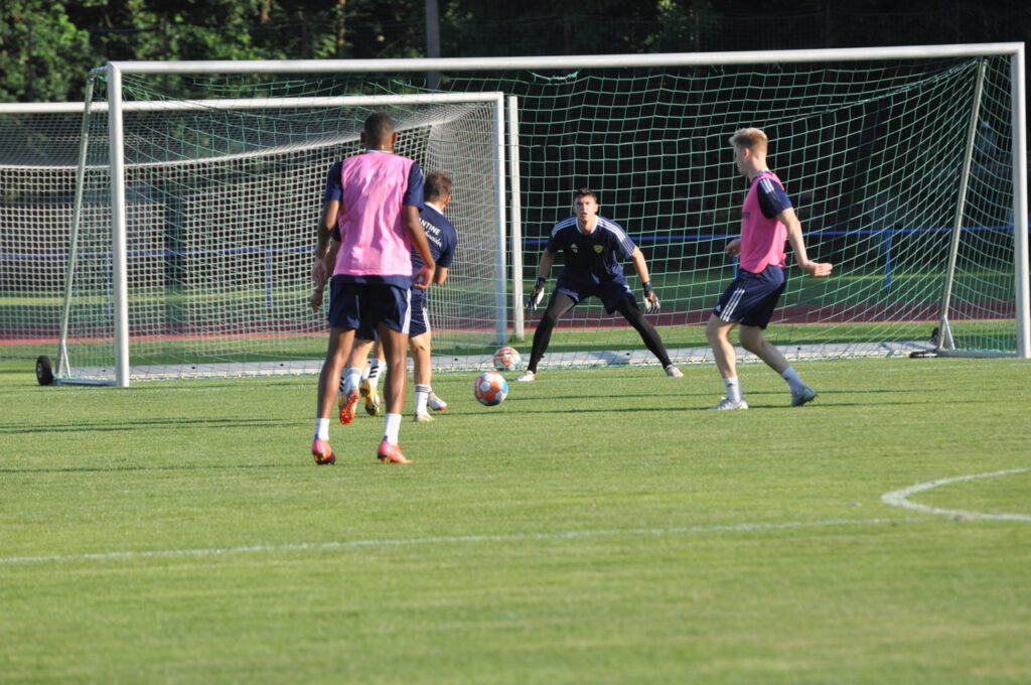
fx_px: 9010
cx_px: 516
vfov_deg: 4.4
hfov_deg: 6.5
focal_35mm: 315
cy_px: 342
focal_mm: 210
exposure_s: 1/3200
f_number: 5.6
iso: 1000
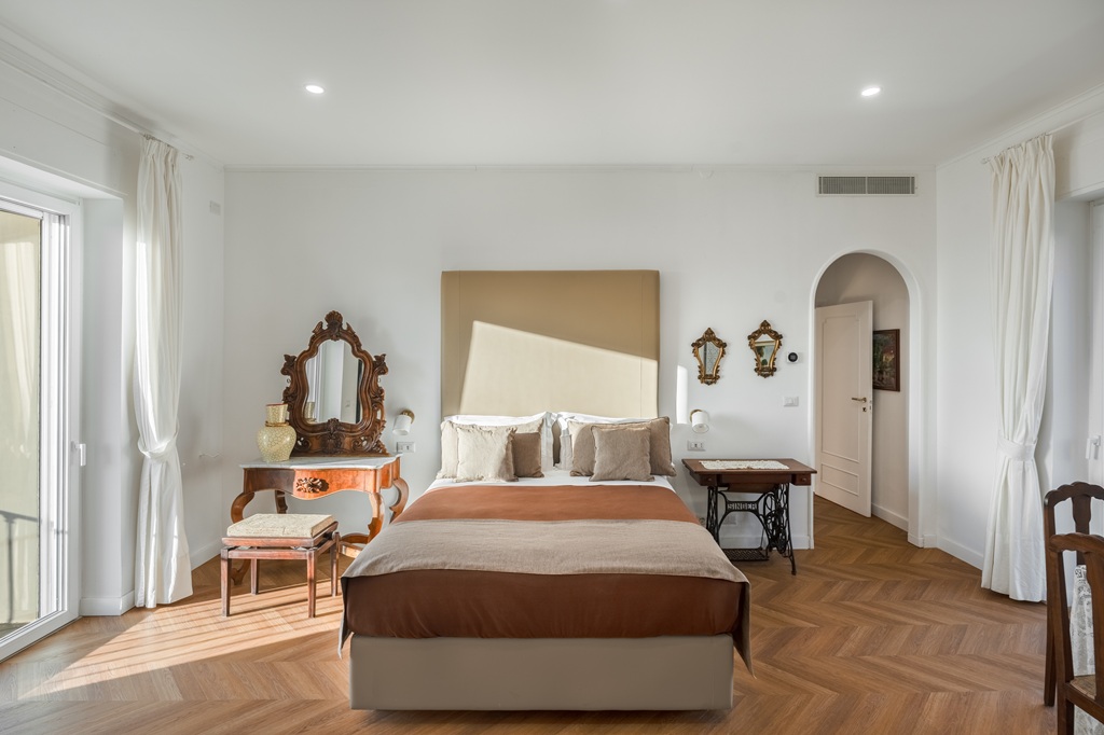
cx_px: 552
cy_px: 368
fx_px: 518
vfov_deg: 70.7
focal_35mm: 17
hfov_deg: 93.6
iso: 500
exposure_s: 1/3200
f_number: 8
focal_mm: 16.9
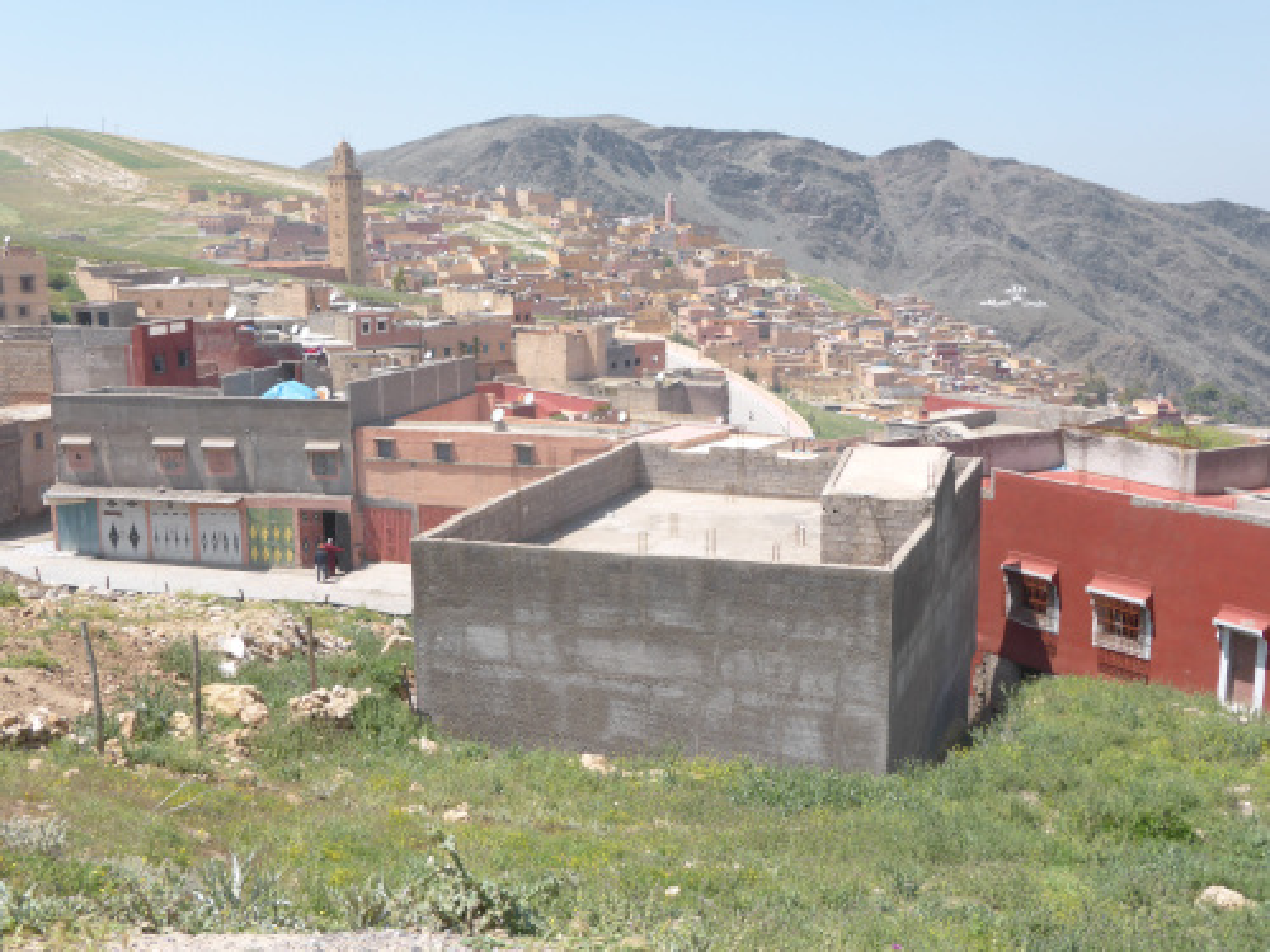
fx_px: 1504
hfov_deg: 45.8
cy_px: 476
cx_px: 635
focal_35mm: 41
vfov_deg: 35.1
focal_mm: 7.4
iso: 100
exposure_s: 1/640
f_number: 3.9
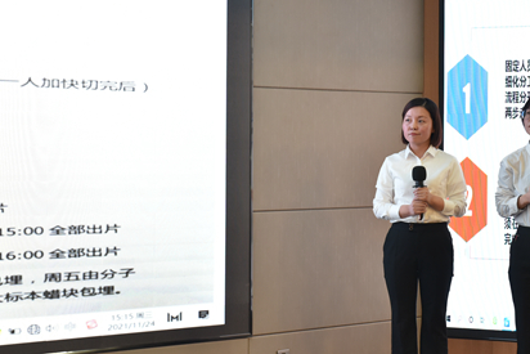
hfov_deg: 17.0
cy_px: 163
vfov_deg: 11.5
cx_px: 448
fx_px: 1752
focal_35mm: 119
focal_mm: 70
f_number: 5
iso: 1000
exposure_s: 1/100
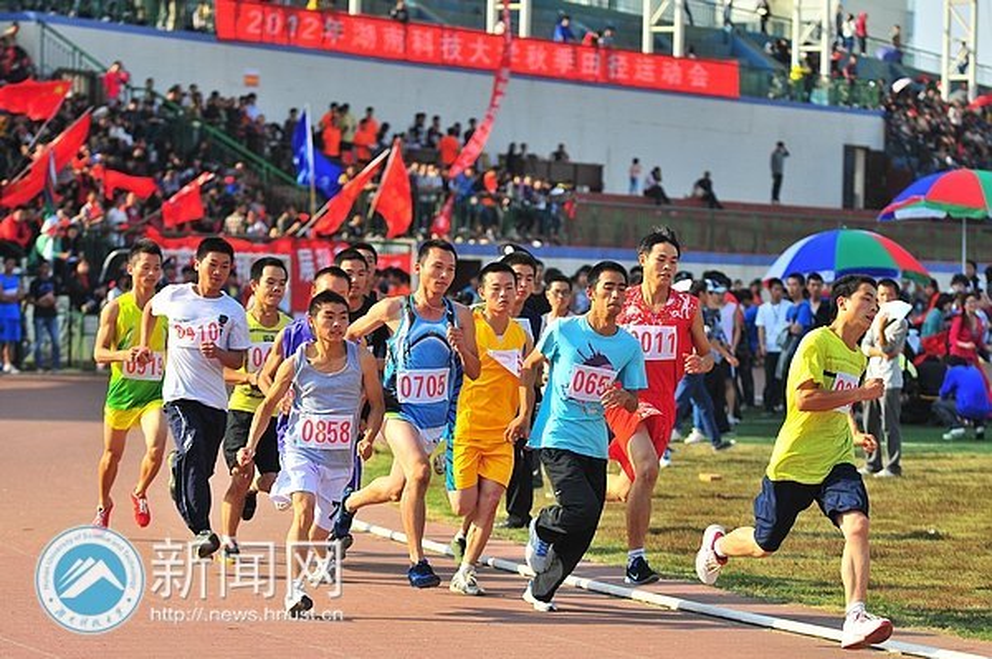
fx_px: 3717
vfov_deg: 10.1
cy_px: 330
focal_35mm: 135
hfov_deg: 15.2
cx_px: 496
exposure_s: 1/2000
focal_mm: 90
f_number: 2.8
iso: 200
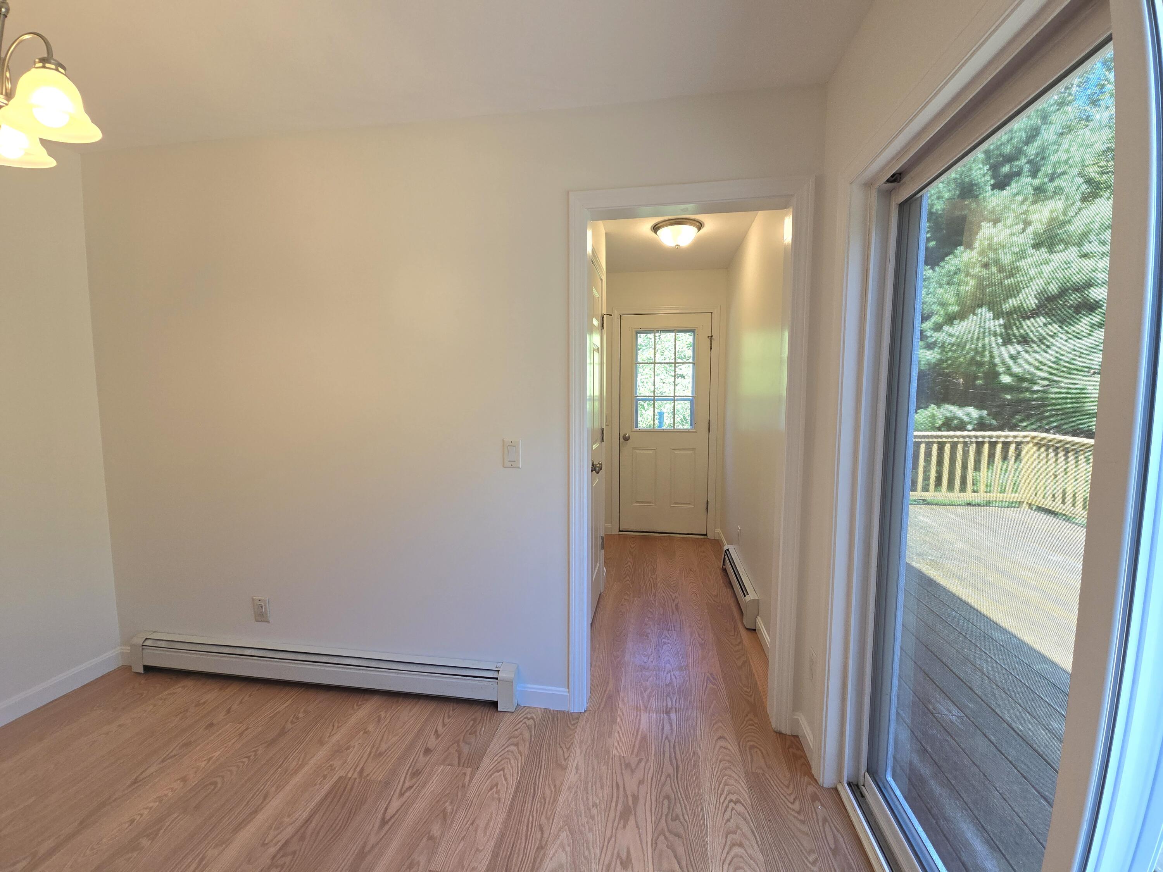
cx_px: 582
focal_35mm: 13
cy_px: 436
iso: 80
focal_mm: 2.2
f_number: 2.2
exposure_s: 1/120
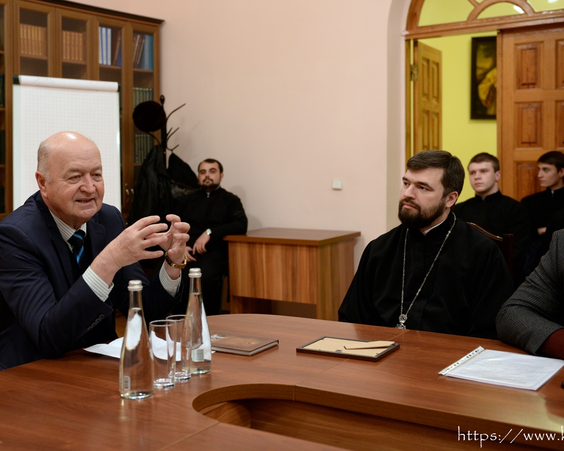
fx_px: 668
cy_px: 223
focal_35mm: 40
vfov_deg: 37.3
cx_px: 314
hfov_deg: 45.7
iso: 1600
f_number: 2.8
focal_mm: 35
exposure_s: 1/50
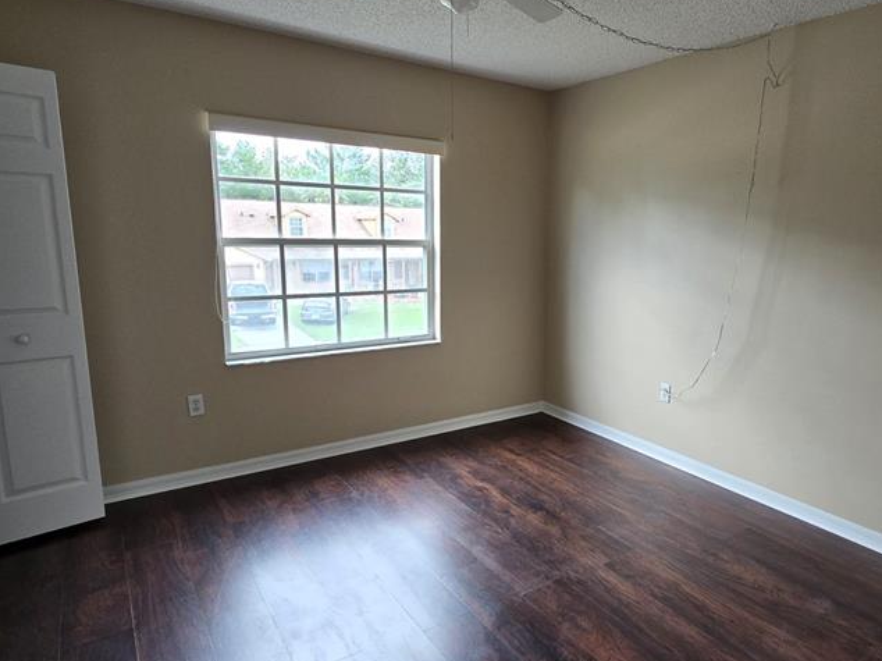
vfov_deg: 63.4
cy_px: 337
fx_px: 535
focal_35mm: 21
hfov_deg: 77.5
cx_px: 555
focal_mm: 2.2
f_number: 2.2
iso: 100
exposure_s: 1/120
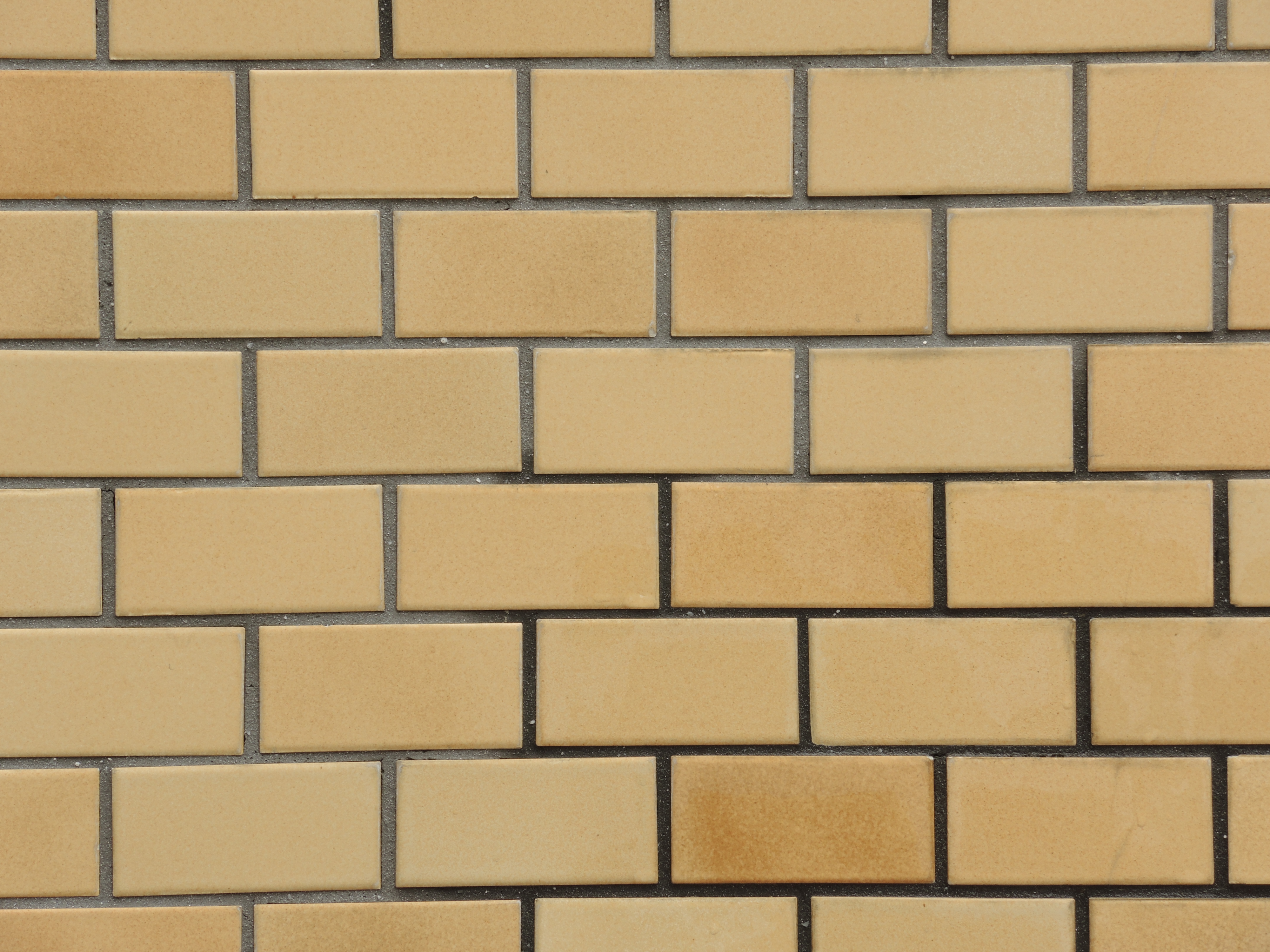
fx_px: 7338
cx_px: 635
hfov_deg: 9.9
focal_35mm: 200
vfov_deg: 7.4
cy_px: 476
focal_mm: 42.8
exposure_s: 1/15
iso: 80
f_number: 8
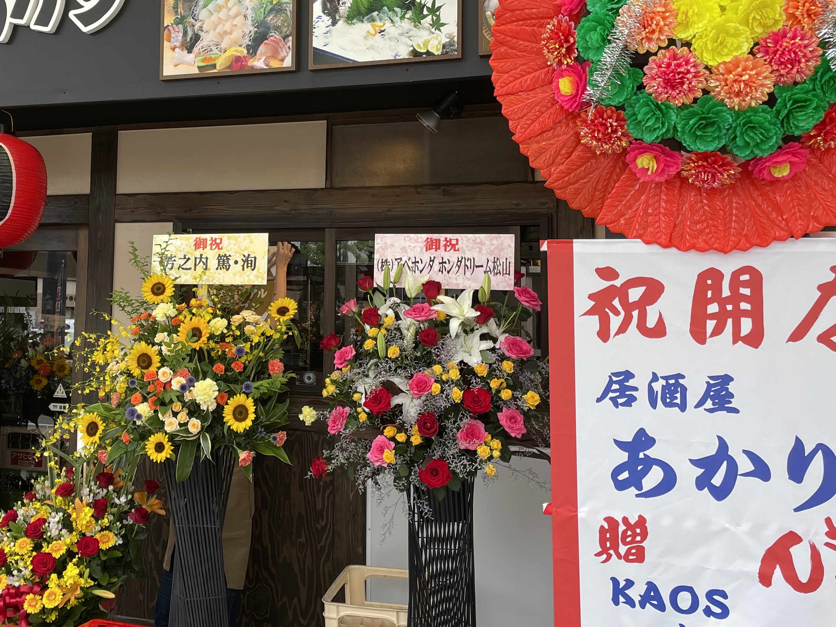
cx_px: 223
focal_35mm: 44
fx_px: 1063
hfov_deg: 41.8
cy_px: 231
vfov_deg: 32.7
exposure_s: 1/278
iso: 32
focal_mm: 4.2
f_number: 1.6
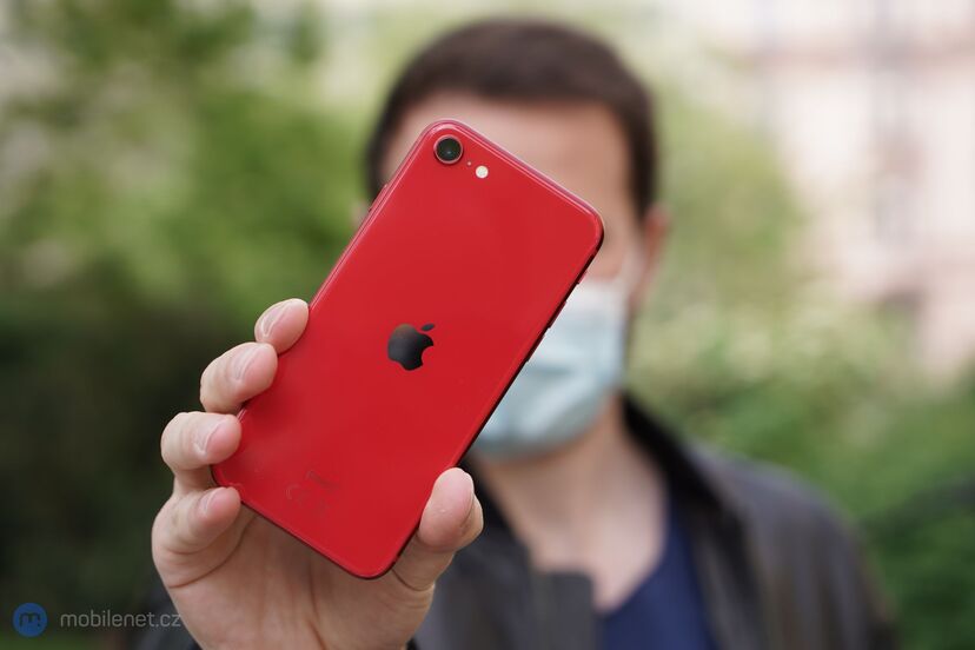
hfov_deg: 28.8
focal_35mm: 70
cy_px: 325
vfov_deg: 19.5
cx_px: 488
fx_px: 1896
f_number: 4
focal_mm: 70
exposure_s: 1/250
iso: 100
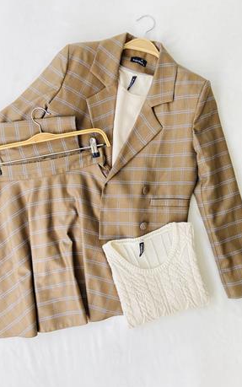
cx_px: 113
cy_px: 190
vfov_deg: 59.6
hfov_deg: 39.4
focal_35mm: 32
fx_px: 338
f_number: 1.8
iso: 125
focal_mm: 4.25
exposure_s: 1/97
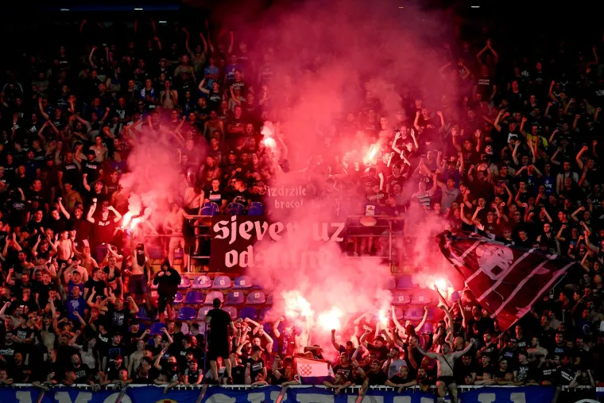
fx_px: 6712
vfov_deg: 3.4
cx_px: 302
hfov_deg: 5.2
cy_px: 202
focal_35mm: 400
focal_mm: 400
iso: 5000
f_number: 4
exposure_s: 1/1250
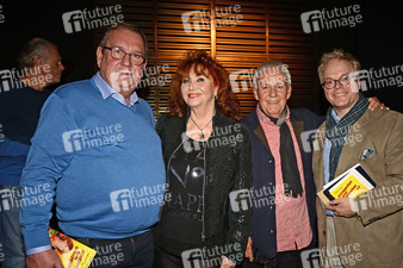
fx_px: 358
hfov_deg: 58.5
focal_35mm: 32
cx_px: 228
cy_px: 168
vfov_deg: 40.8
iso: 2000
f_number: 5
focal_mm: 24
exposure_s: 1/200
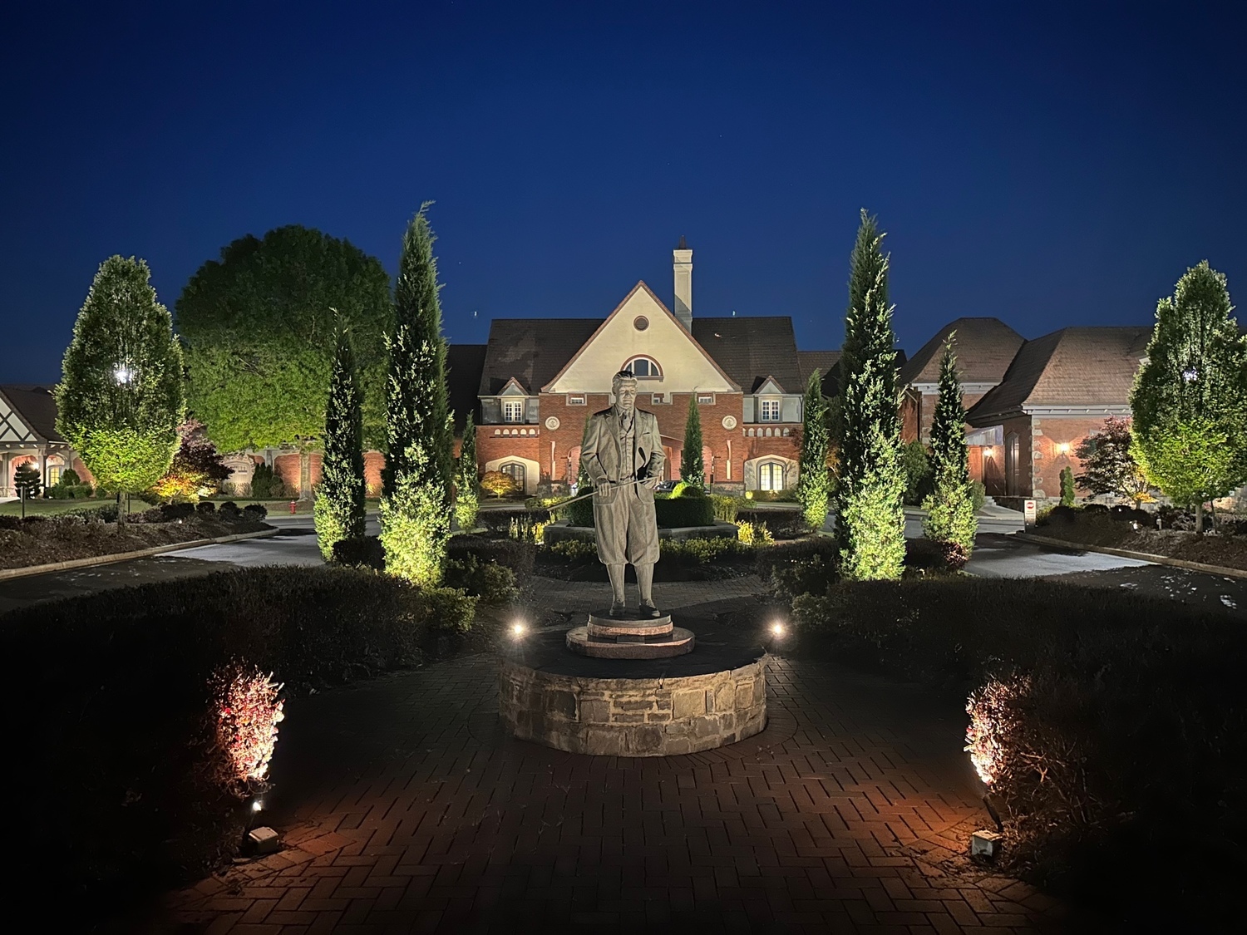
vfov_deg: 56.8
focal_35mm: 24
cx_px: 624
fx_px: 865
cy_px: 468
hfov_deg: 71.6
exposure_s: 1/15
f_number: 1.78
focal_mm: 6.86
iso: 2000
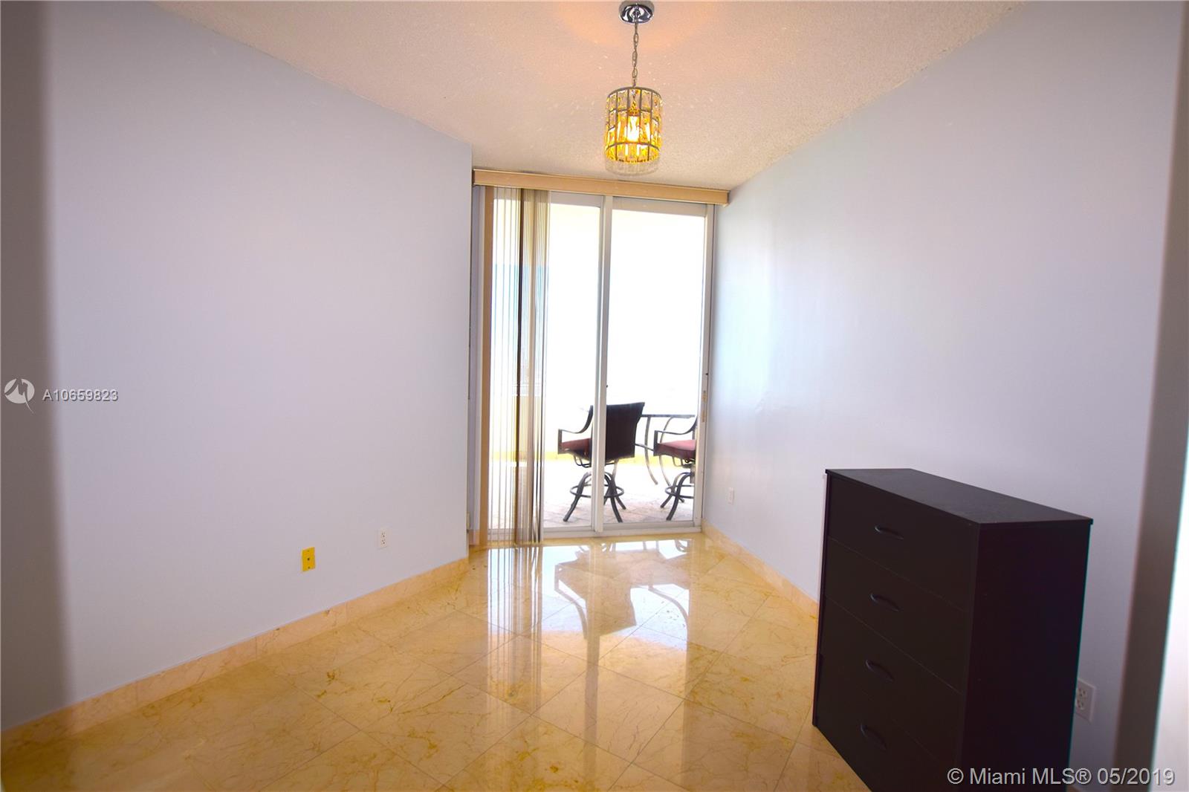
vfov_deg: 72.0
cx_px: 594
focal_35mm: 16
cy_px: 396
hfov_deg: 95.0
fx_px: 545
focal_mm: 11
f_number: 5.6
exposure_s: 1/125
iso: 100
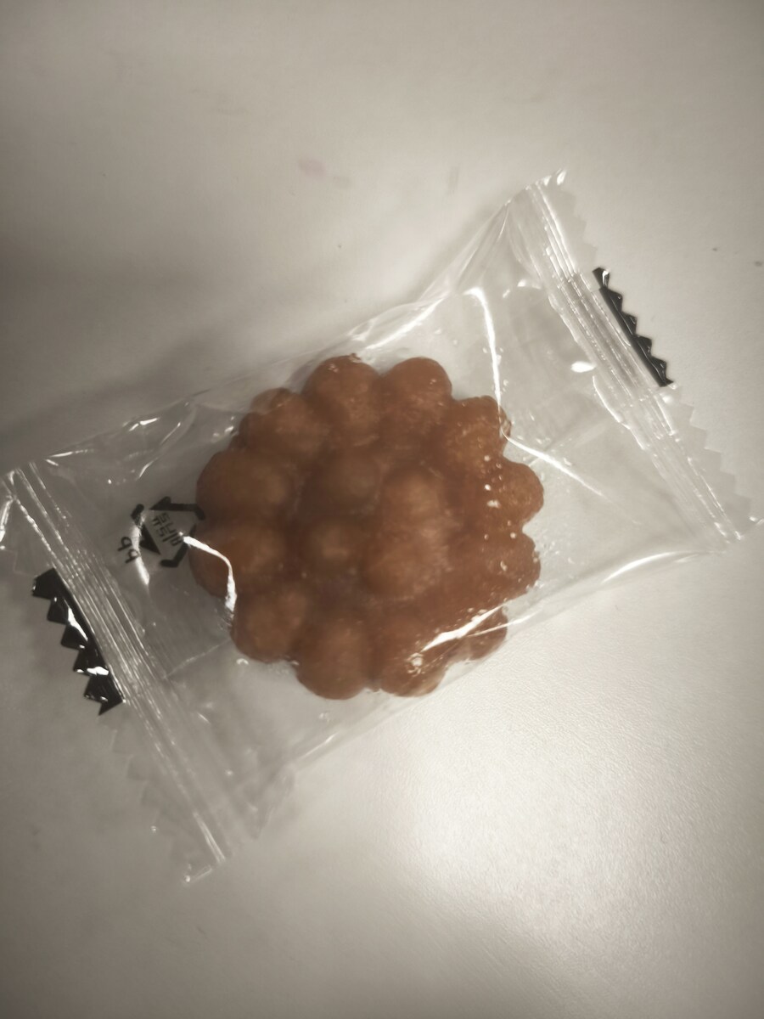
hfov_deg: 58.9
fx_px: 677
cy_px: 510
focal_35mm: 23
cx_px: 382
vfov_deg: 73.9
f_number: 1.7
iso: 250
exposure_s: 1/100
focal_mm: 5.35
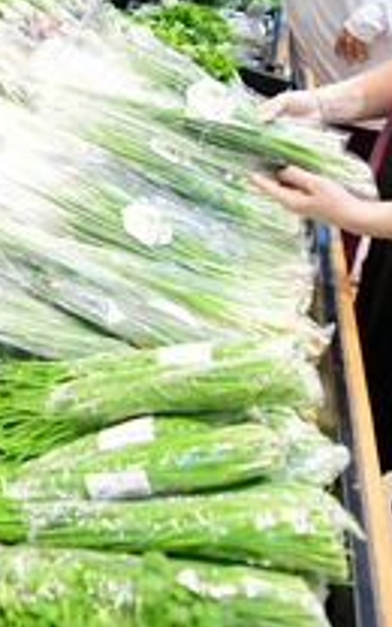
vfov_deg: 40.7
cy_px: 29
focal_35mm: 44
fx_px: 752
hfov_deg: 26.3
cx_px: -66
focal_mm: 14
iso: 1000
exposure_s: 1/125
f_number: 3.2
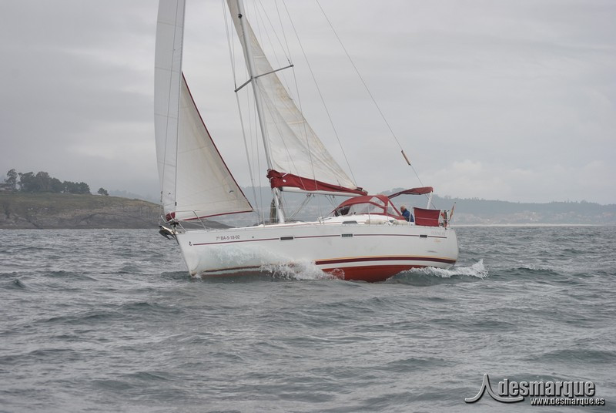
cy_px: 206
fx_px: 1748
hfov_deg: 20.0
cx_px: 308
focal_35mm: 102
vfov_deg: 13.5
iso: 100
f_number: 6.3
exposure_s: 1/500
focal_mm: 68
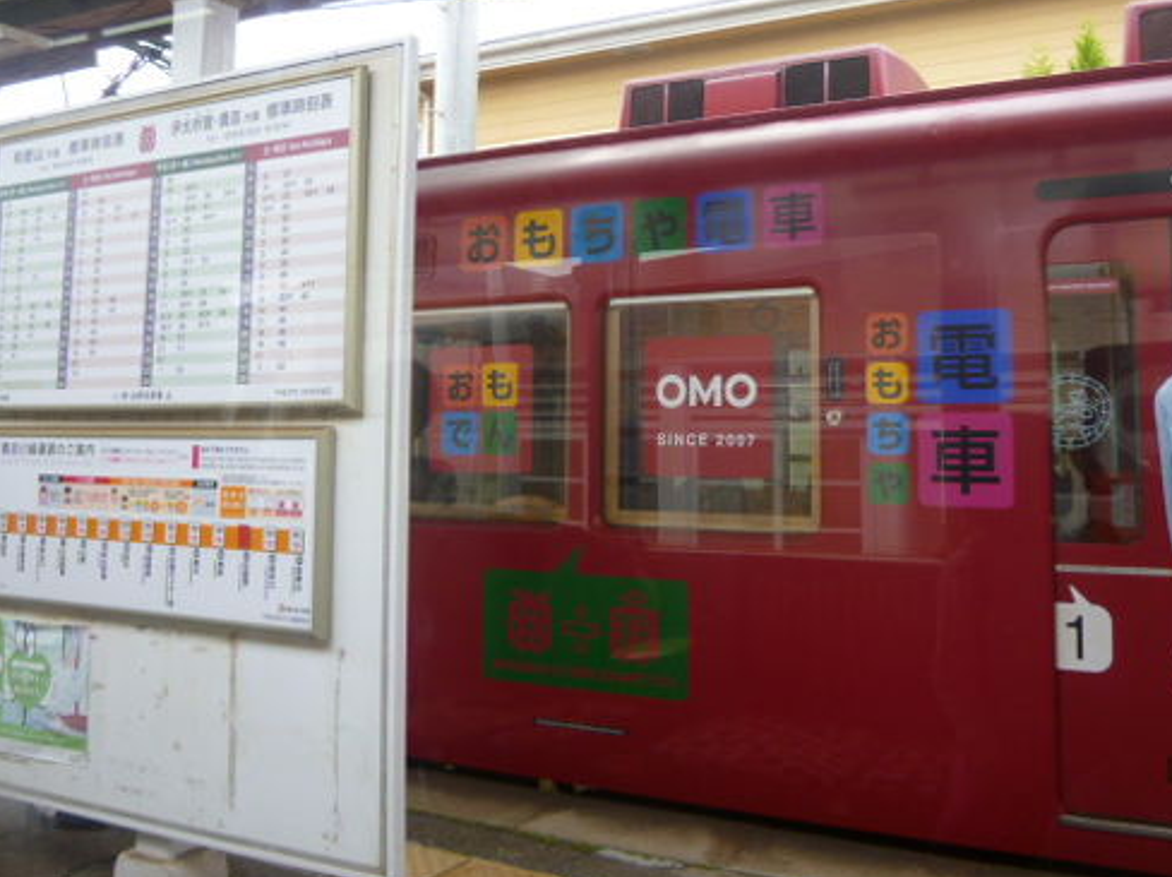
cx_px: 660
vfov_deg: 43.7
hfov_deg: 56.7
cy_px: 321
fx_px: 1082
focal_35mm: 32
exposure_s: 1/320
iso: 100
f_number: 2.5
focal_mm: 4.3
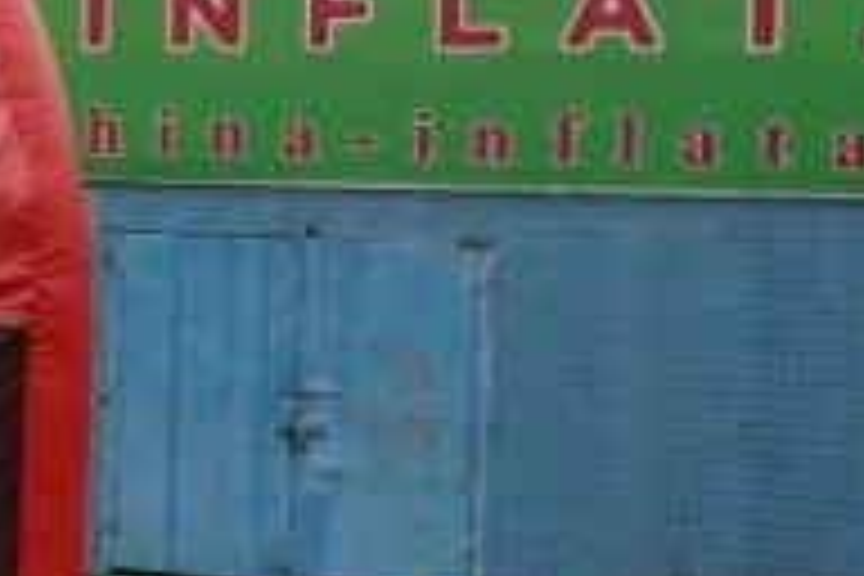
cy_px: 88
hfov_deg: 13.1
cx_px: -1026
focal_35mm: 128
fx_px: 3072
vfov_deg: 10.7
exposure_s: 1/250
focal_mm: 16
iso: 100
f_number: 8
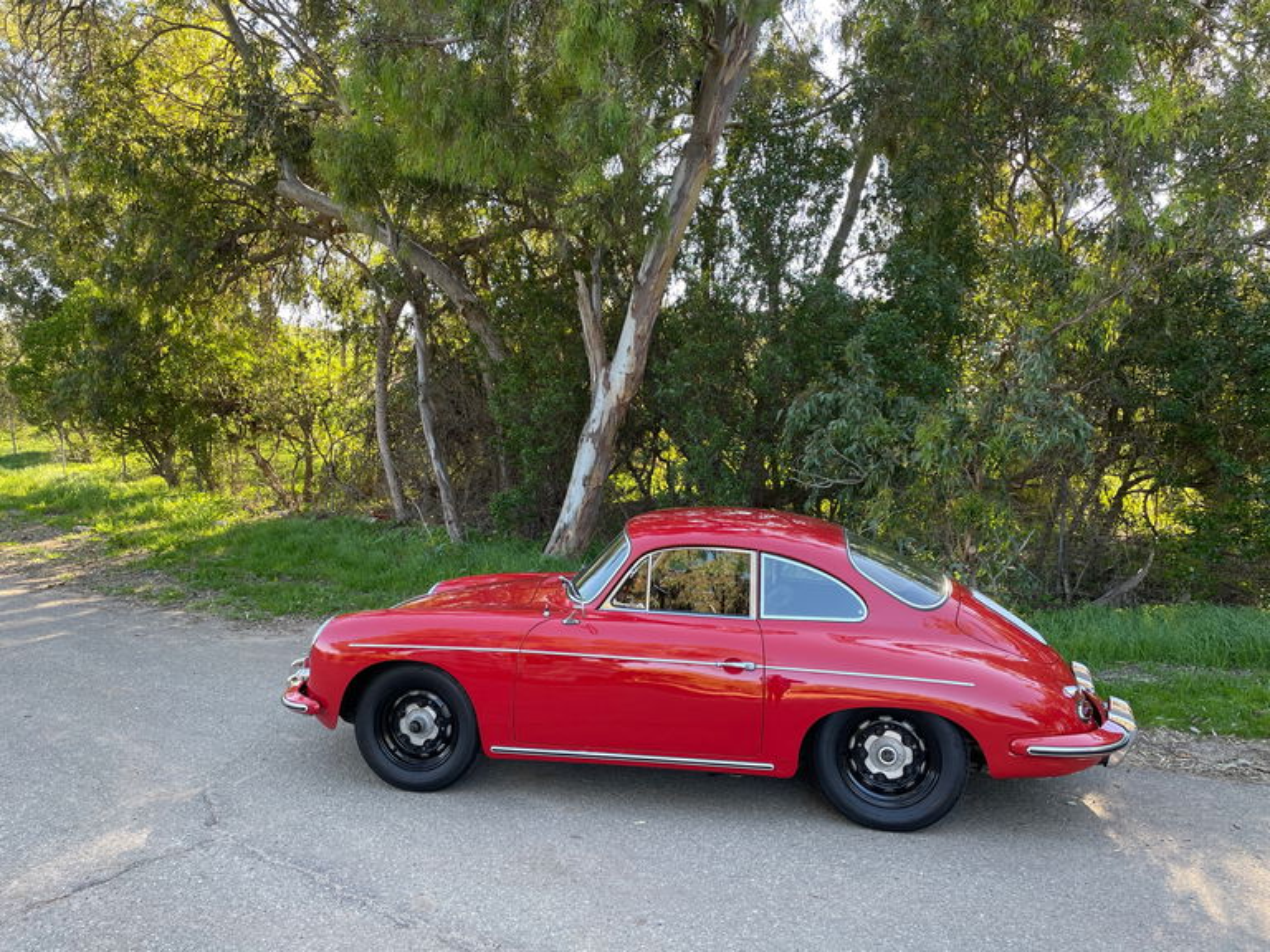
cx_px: 635
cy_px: 476
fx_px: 954
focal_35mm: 26
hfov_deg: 67.3
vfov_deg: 53.1
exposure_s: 1/146
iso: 32
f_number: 1.6
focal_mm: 4.2
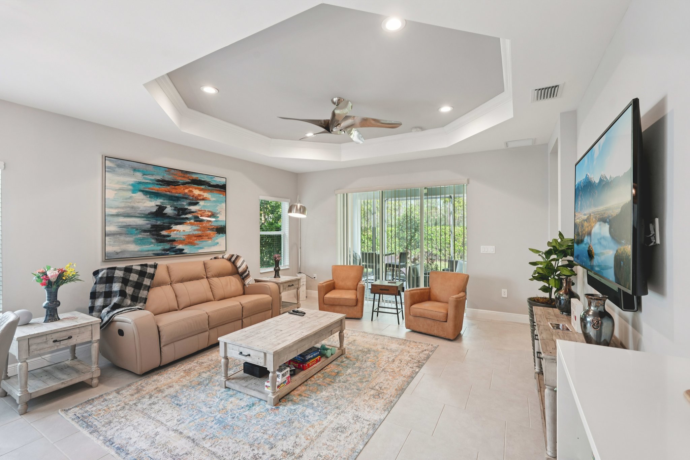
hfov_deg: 96.7
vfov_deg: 73.7
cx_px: 345
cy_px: 230
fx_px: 307
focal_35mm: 16
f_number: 8
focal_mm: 16
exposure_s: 1/20
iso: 400
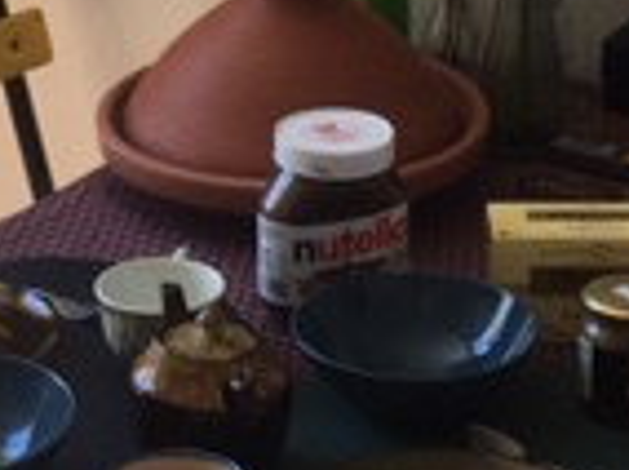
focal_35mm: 131
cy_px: 0
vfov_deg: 11.2
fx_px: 2376
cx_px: 124
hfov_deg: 15.0
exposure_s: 1/100
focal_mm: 4.15
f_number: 2.2
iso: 40
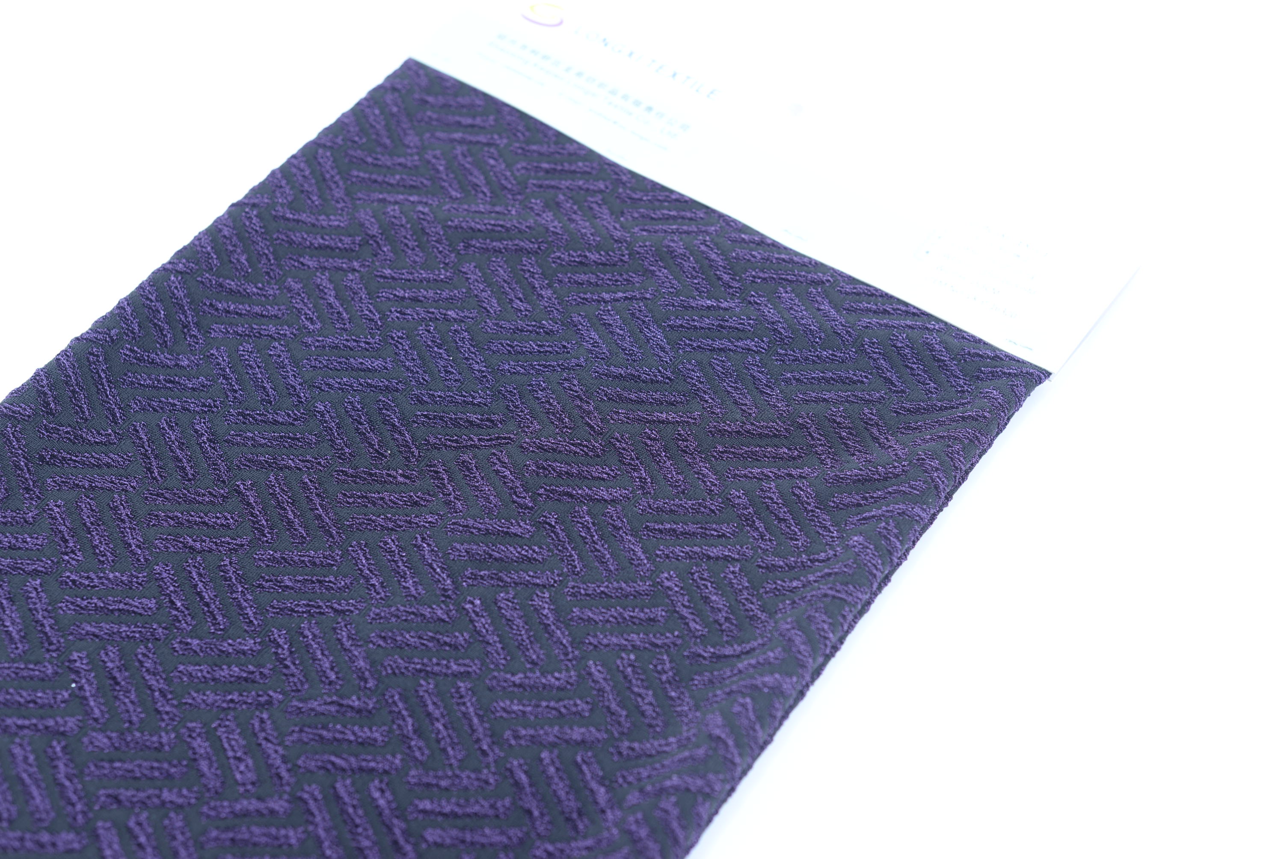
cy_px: 430
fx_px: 1788
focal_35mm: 50
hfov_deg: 39.6
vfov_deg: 27.0
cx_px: 644
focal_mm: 50
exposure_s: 1/30
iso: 100
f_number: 4
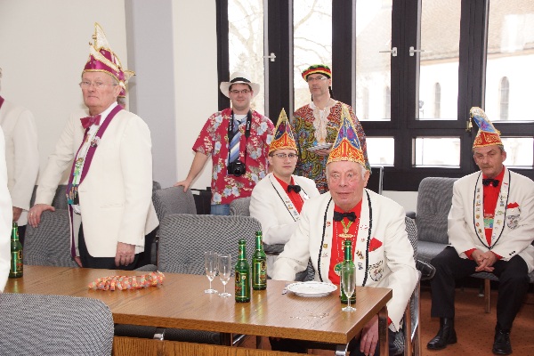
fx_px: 779
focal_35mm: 52
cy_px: 178
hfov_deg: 37.9
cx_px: 267
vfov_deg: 25.8
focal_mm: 35
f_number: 4.5
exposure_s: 1/60
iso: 250
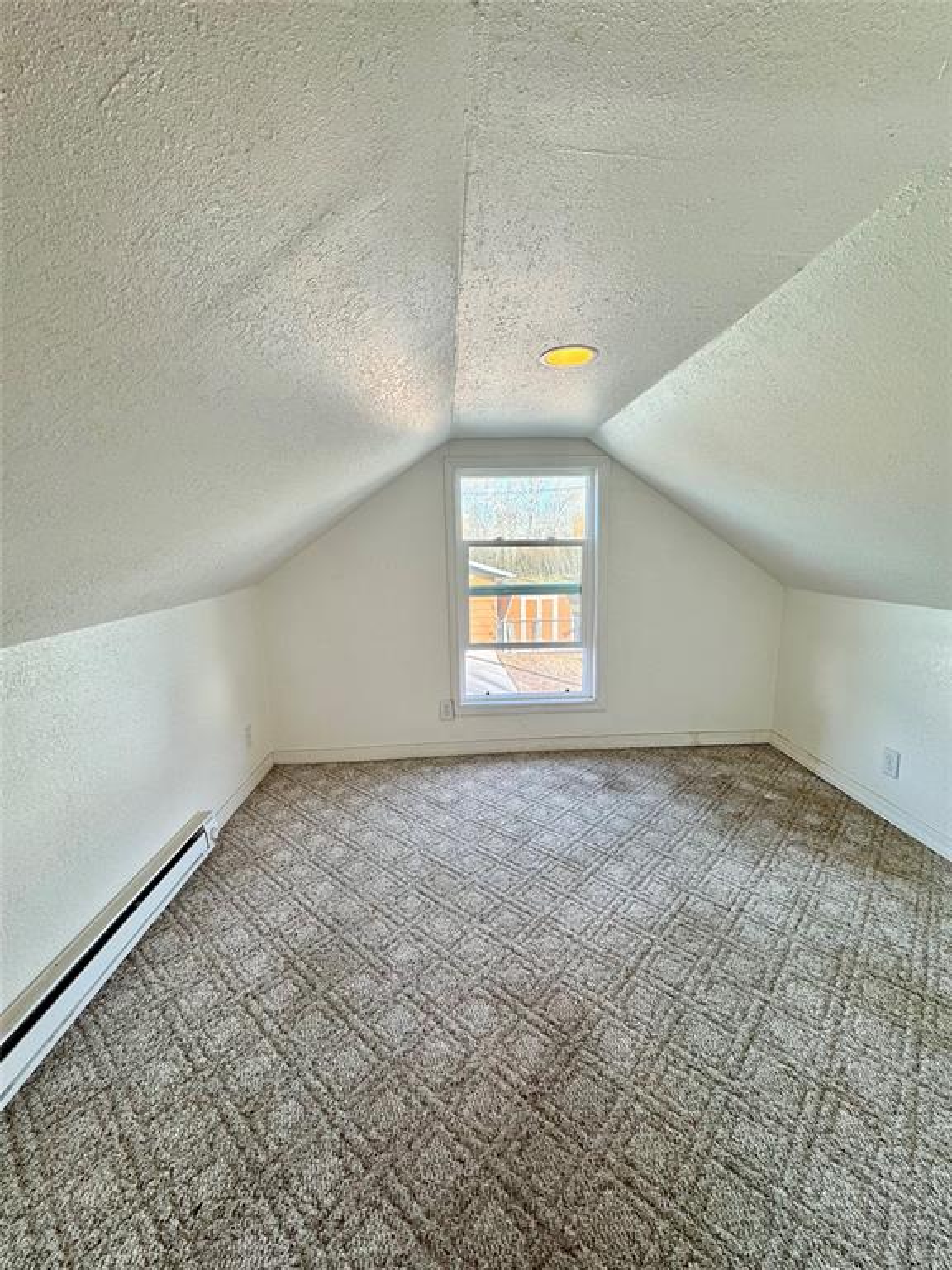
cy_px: 635
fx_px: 513
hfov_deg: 85.7
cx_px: 476
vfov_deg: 102.1
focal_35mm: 14
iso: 80
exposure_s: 1/120
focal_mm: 2.22
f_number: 2.2
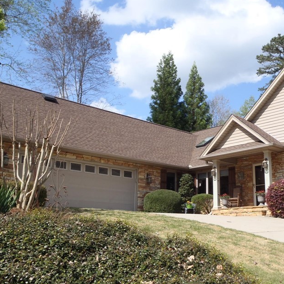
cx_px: 204
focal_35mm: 41
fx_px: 381
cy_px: 148
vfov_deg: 40.9
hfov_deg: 40.1
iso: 80
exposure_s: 1/500
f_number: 4.5
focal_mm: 5
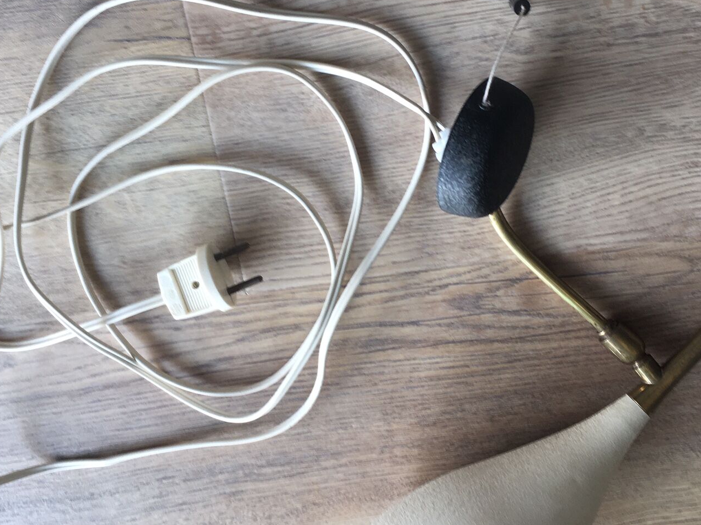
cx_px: 427
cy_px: 215
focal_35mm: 46
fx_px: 931
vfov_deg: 31.4
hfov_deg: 41.0
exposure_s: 1/50
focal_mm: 4.15
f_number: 2.2
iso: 25
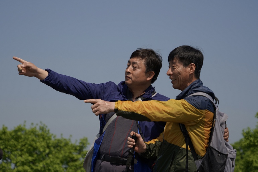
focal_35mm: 112
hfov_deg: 18.3
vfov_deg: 12.2
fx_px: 803
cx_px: 129
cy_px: 86
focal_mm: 112
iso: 100
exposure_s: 1/800
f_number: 6.3
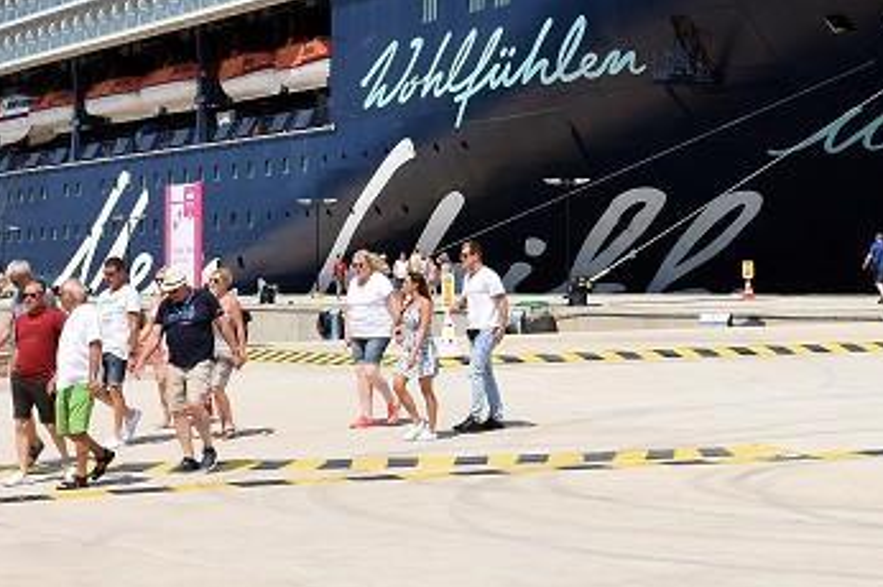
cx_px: 633
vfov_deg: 11.4
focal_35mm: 118
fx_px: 2891
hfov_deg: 17.3
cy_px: -60
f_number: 11
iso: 320
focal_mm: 34
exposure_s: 1/500
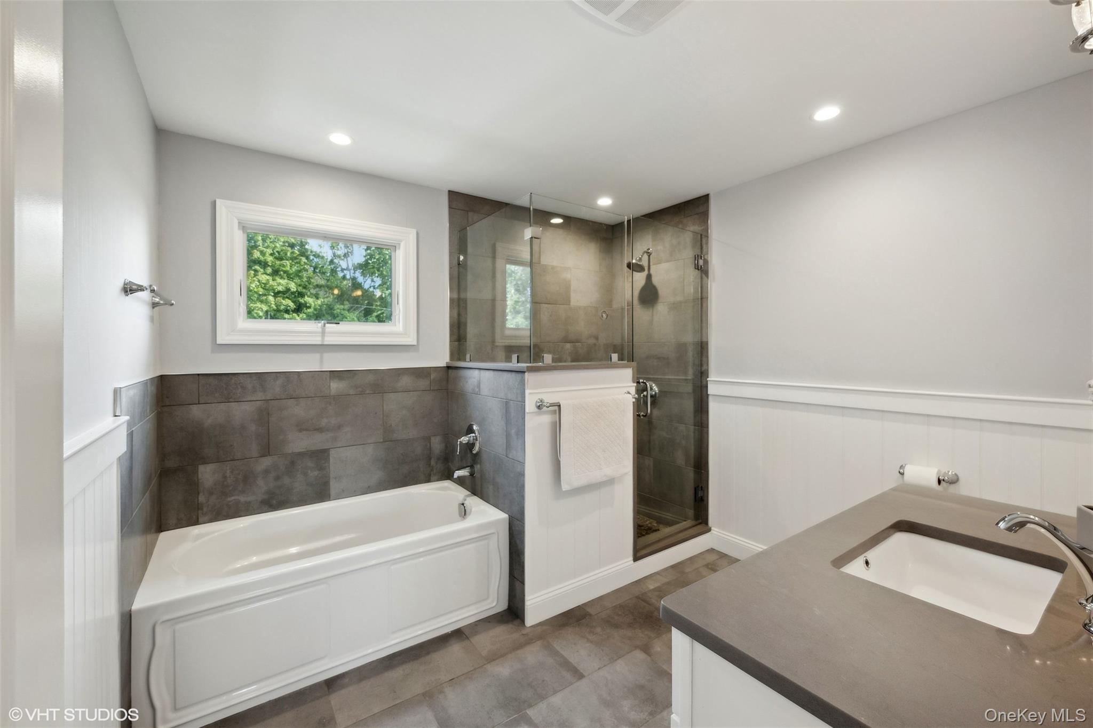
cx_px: 546
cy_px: 364
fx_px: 425
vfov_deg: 81.2
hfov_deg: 104.3
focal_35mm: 14
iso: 800
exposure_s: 1/40
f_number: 8
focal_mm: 14
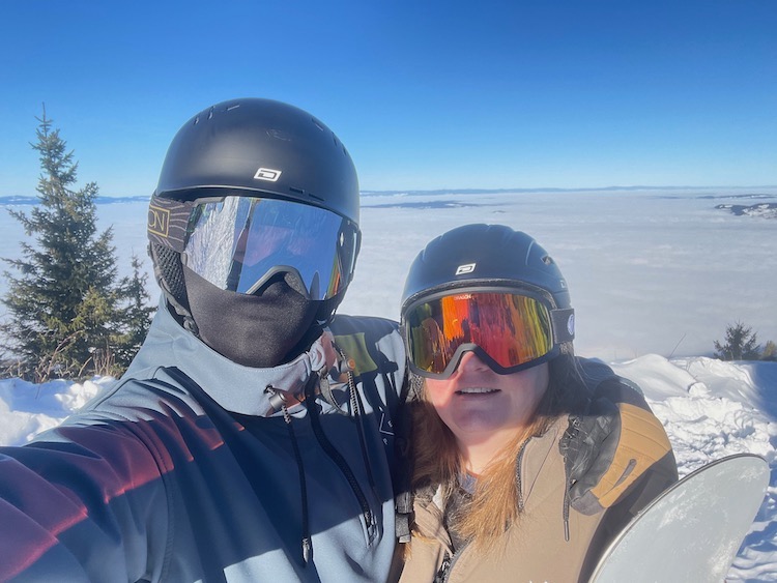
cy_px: 292
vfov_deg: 58.9
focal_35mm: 23
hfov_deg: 73.9
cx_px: 388
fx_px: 516
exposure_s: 1/772
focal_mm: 2.71
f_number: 2.2
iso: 25
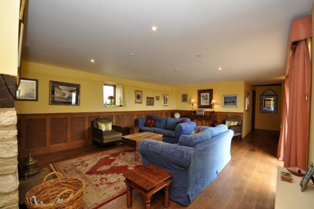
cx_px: 157
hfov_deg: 100.4
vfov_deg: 77.2
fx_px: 131
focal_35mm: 15
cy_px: 104
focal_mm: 10
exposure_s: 1/80
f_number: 7.1
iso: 800
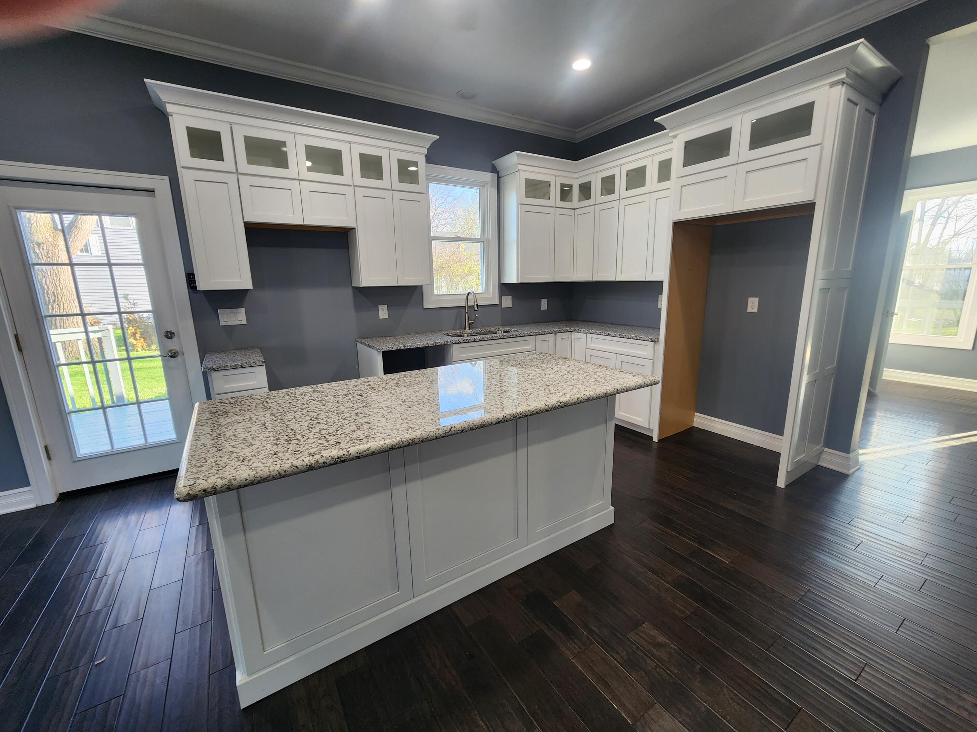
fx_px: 367
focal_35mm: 13
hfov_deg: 106.2
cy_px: 366
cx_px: 488
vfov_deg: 89.9
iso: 100
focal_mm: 2.2
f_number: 2.2
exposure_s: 1/60
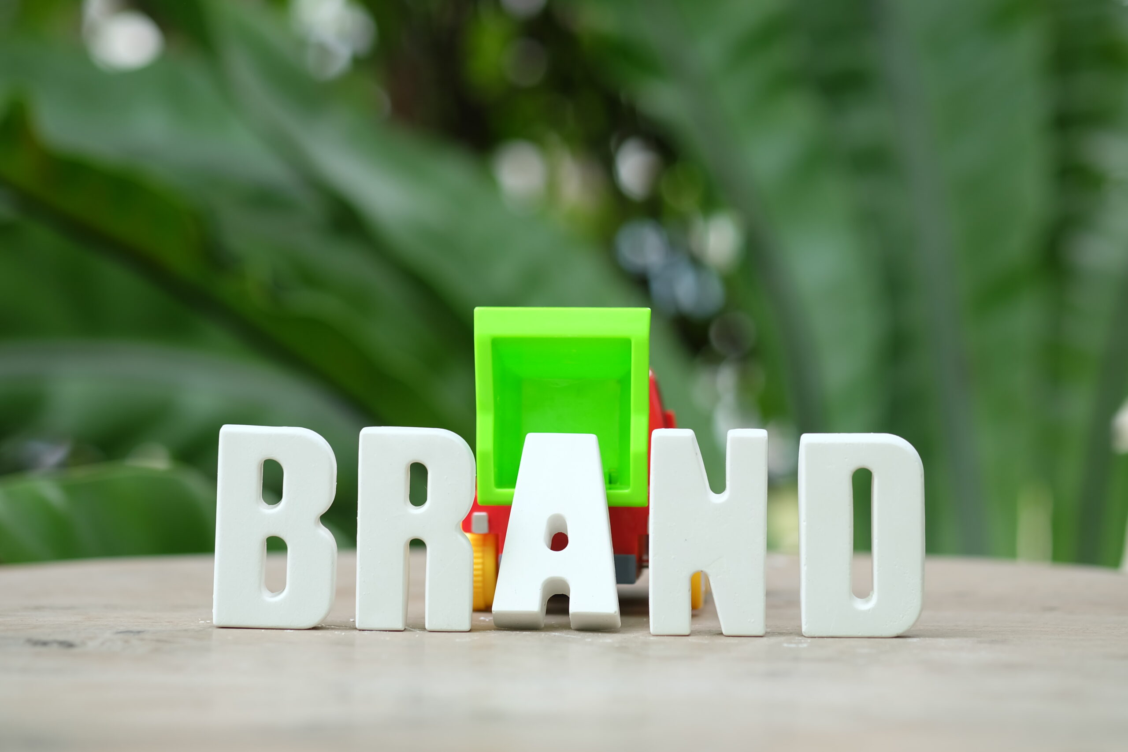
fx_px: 2820
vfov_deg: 15.2
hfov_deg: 22.6
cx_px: 564
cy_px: 376
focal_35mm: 90
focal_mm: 60
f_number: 3.2
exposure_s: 1/210
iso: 320
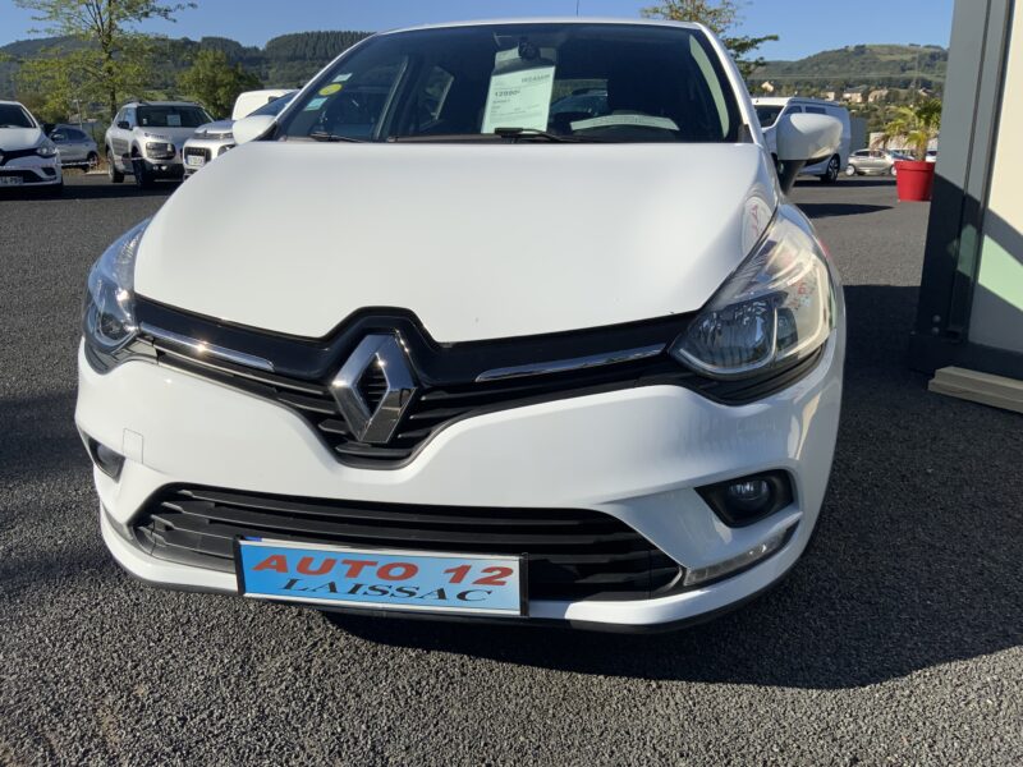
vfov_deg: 48.2
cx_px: 512
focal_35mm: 29
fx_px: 857
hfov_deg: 61.7
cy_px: 384
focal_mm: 3
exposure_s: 1/3125
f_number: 1.8
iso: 20
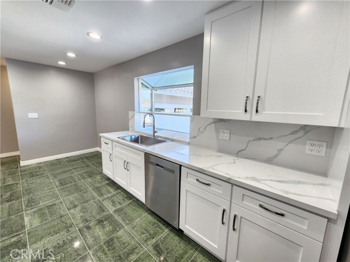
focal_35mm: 13
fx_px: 131
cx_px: 175
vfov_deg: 89.9
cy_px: 131
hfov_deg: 106.2
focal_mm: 2.2
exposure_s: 1/60
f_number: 2.2
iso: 160
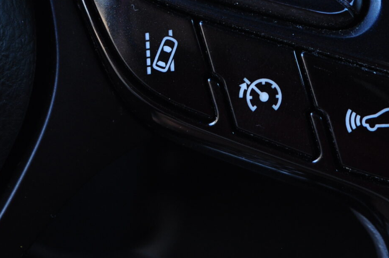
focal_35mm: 120
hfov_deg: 17.0
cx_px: 211
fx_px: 1299
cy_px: -85
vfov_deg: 11.1
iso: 500
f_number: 5.6
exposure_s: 1/40
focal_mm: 29
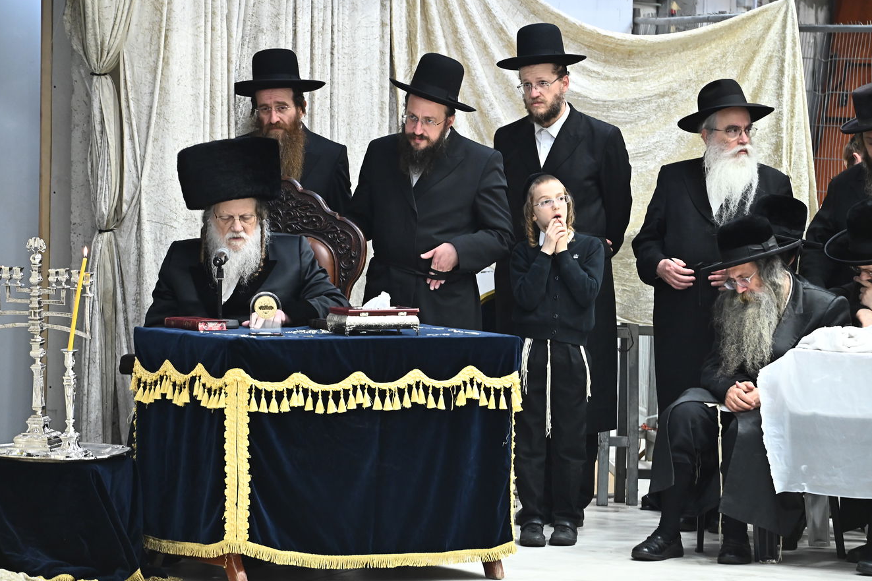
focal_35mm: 201
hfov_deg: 10.2
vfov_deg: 6.8
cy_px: 297
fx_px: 4867
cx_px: 415
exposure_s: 1/200
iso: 3200
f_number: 7.1
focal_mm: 190
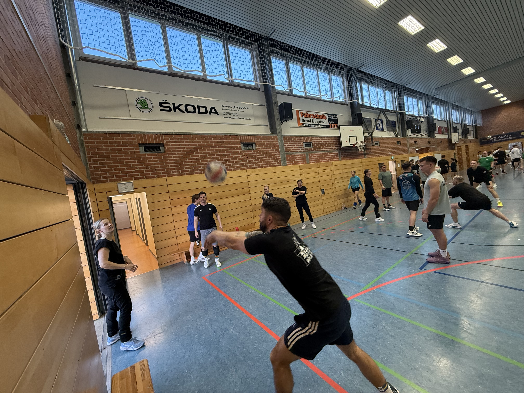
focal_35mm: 14
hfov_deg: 102.1
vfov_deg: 85.7
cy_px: 196
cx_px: 262
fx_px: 212
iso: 250
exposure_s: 1/100
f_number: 2.2
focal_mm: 2.22
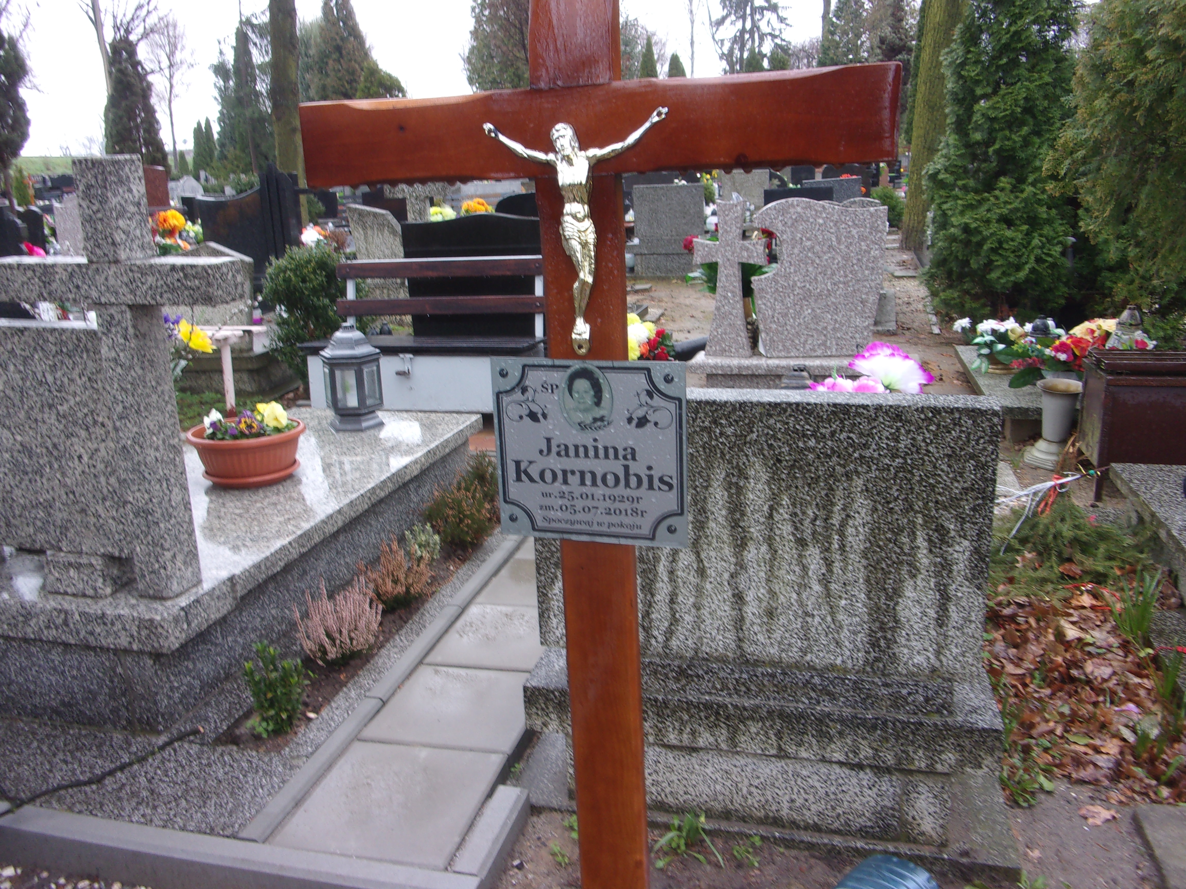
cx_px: 593
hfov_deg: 63.4
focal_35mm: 28
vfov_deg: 49.7
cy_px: 444
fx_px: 959
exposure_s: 1/34
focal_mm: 5.1
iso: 80
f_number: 3.9
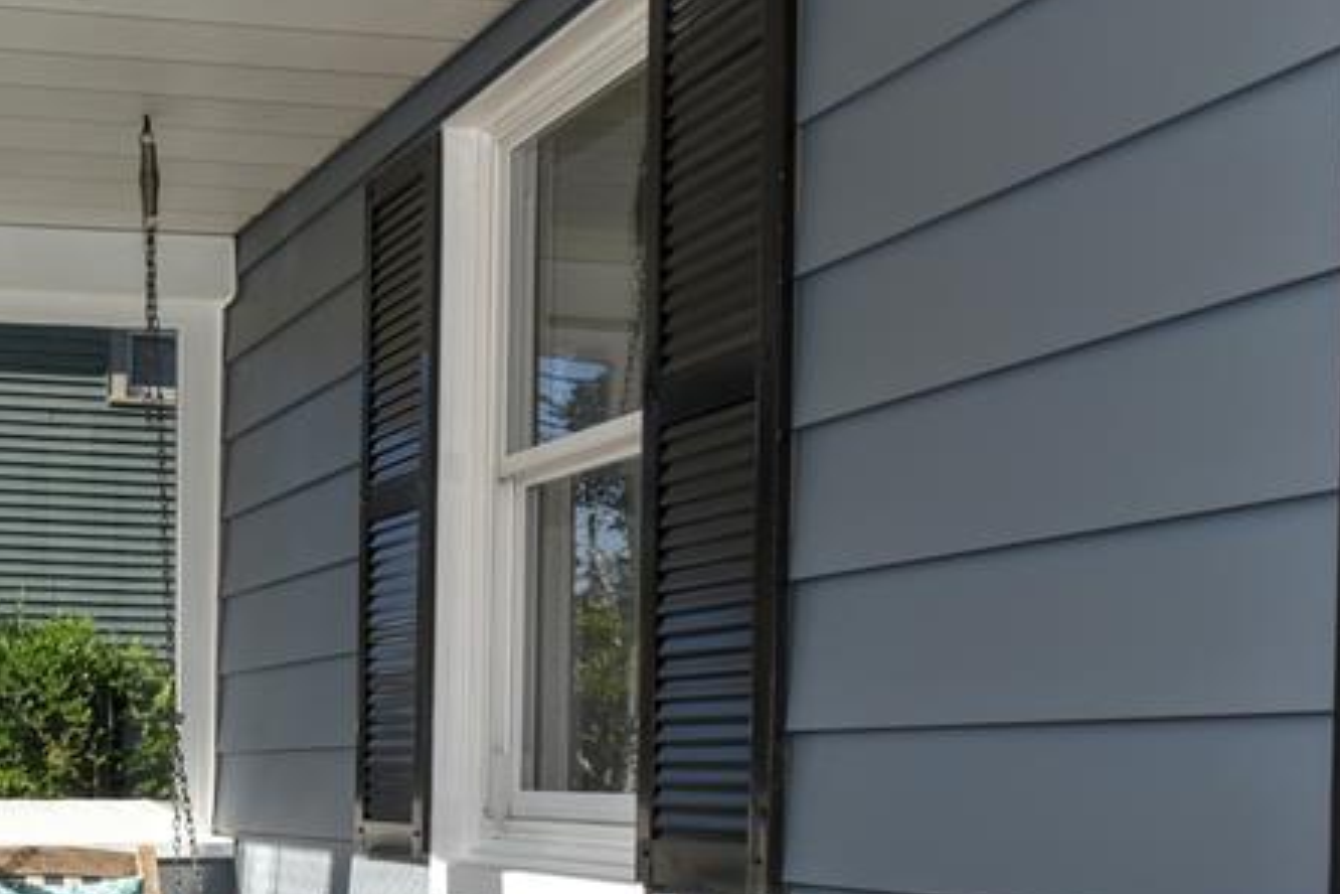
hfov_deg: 34.2
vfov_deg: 24.8
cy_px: 808
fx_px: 1973
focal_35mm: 53
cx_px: -3
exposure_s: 1/200
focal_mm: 23
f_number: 8
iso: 100
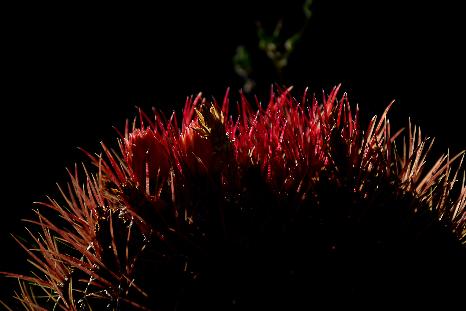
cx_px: 233
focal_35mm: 210
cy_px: 156
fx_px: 2718
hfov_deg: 9.8
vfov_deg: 6.5
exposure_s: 1/640
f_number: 5.6
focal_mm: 140
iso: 100
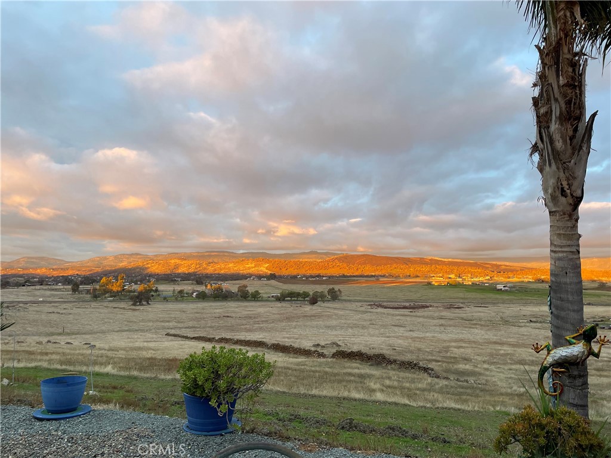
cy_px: 229
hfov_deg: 67.3
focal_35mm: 26
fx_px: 459
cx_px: 306
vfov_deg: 53.1
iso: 80
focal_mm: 4.2
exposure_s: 1/121
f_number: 1.6
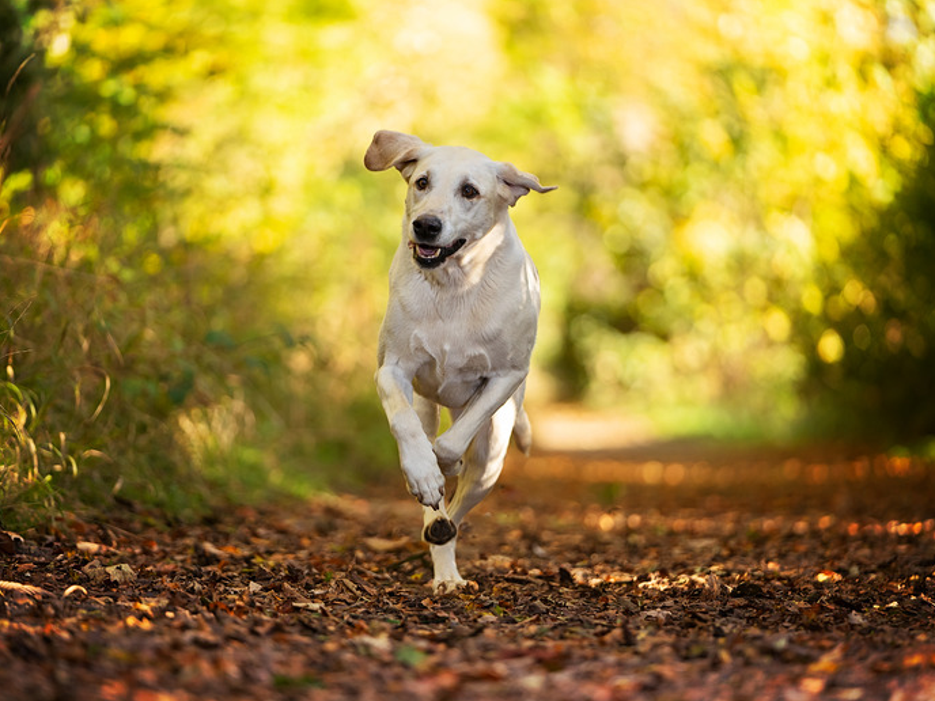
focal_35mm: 183
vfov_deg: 8.1
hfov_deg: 10.8
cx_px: 461
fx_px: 4943
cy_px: 350
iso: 640
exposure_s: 1/800
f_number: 2.8
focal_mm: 168
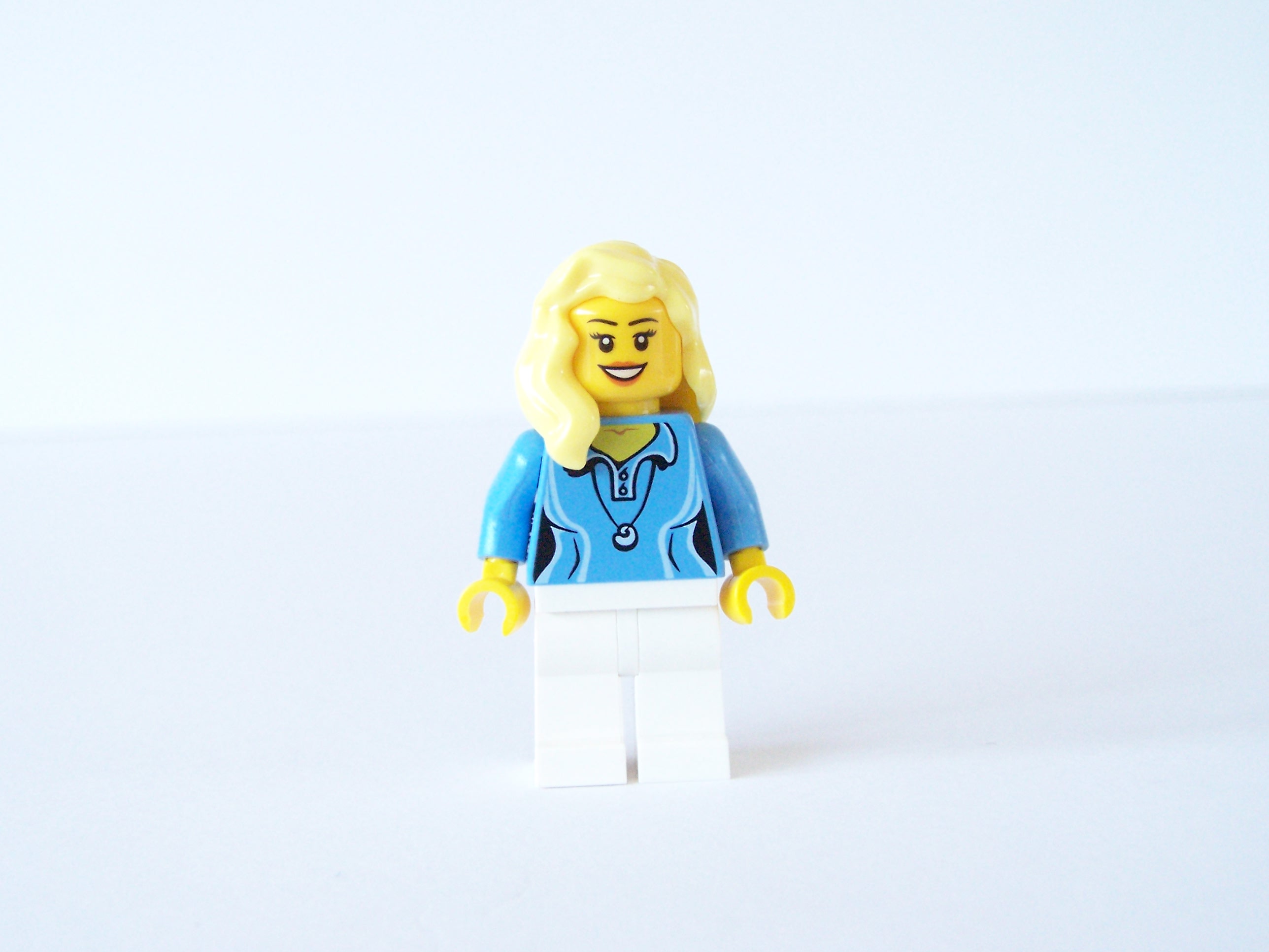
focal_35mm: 51
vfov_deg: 28.6
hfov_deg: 37.5
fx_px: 1870
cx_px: 634
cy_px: 476
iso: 400
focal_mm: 8.5
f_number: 4
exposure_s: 1/2
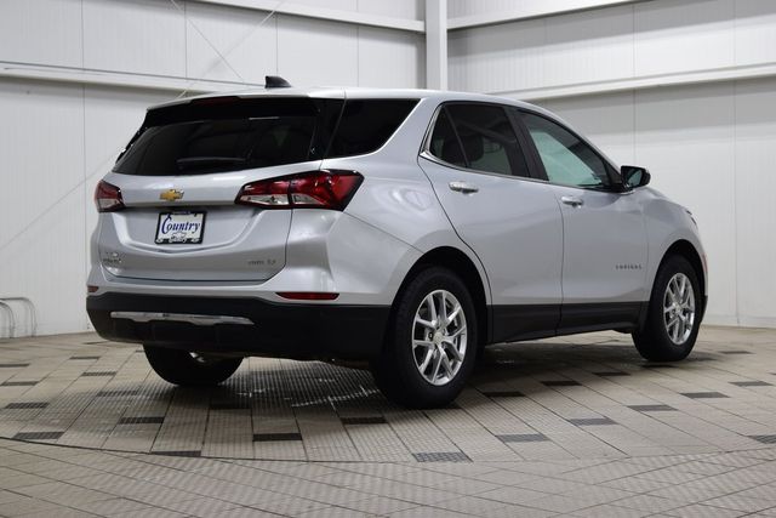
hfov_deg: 33.4
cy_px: 259
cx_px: 388
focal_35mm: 60
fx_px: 1294
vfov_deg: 22.6
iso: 400
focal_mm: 40
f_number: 6.3
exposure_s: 1/20
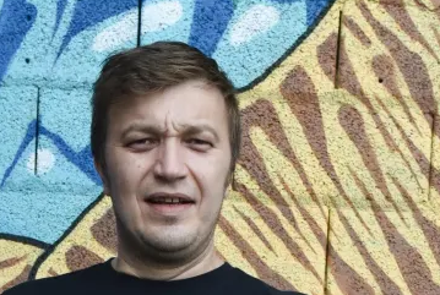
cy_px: 298
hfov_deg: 27.3
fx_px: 906
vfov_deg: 18.0
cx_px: 189
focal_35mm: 74
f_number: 5.6
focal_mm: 35
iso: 1250
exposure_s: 1/320
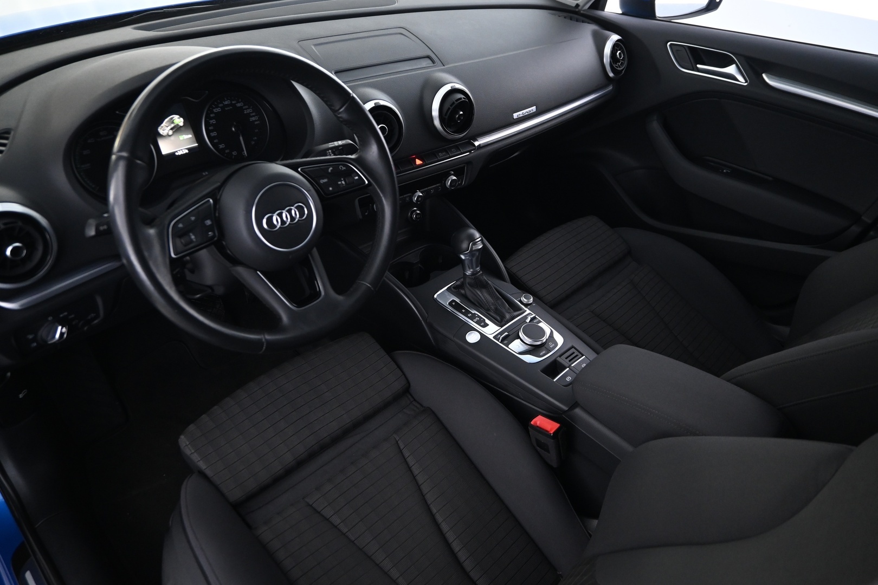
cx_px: 439
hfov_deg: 73.7
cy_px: 292
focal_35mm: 24
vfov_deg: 53.1
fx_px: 585
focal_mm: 16
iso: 1600
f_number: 3.5
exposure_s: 1/10
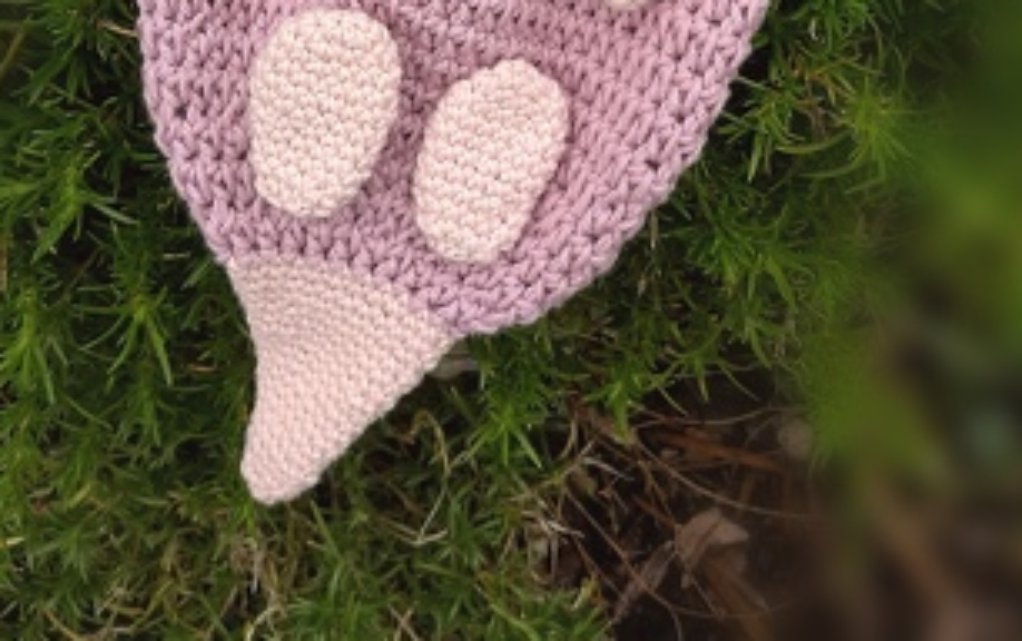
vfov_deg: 23.7
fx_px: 1394
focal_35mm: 50
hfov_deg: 40.3
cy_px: -124
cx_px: 511
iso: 50
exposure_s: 1/861
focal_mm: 5.58
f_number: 1.8
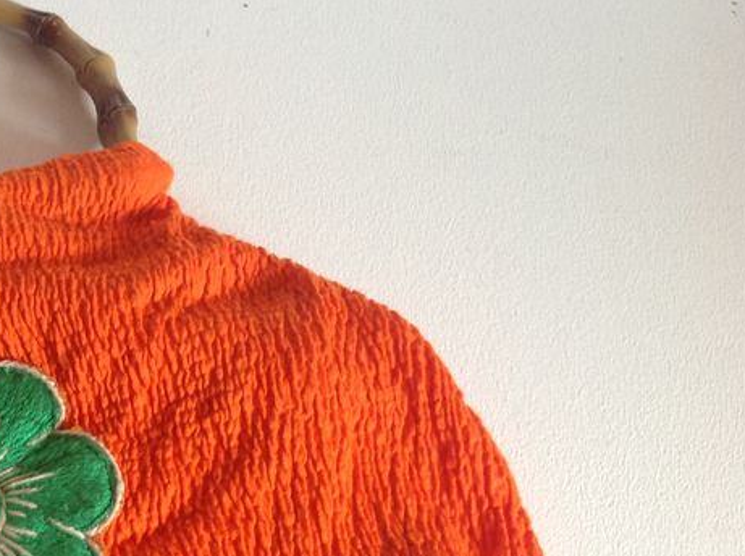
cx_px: -40
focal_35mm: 76
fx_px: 1633
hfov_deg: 24.3
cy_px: 524
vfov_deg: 18.9
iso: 100
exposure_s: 1/15
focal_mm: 4.28
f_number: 2.4
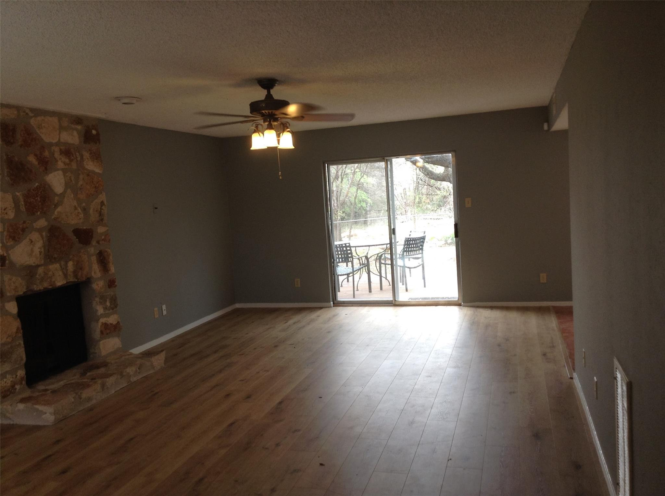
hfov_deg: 55.4
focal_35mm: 33
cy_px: 248
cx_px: 332
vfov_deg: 42.8
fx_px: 633
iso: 25
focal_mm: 3.3
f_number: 2.4
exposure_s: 1/30
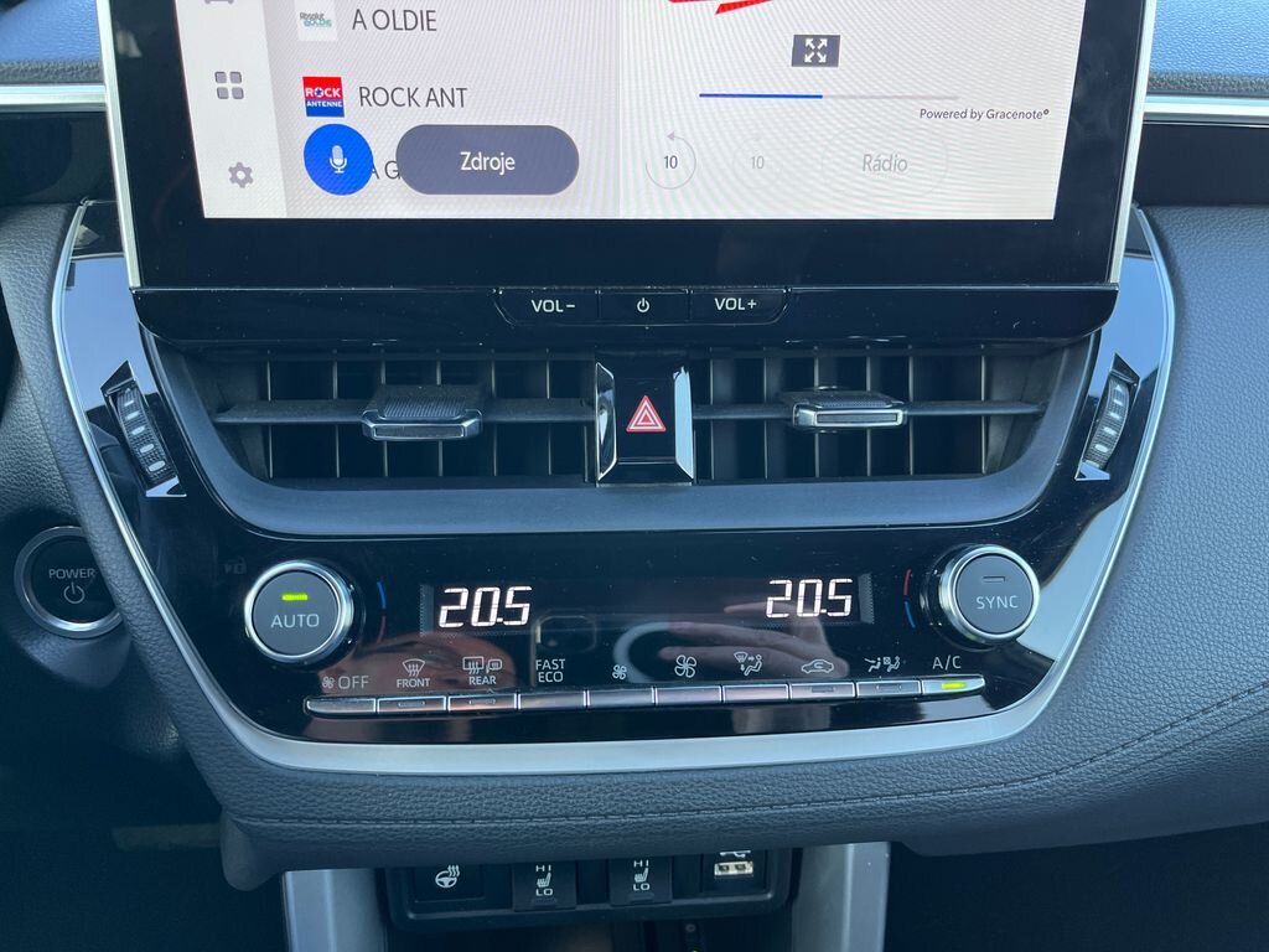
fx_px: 953
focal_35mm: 26
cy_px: 476
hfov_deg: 67.3
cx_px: 634
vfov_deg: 53.1
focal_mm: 5.1
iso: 125
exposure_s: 1/100
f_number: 1.6
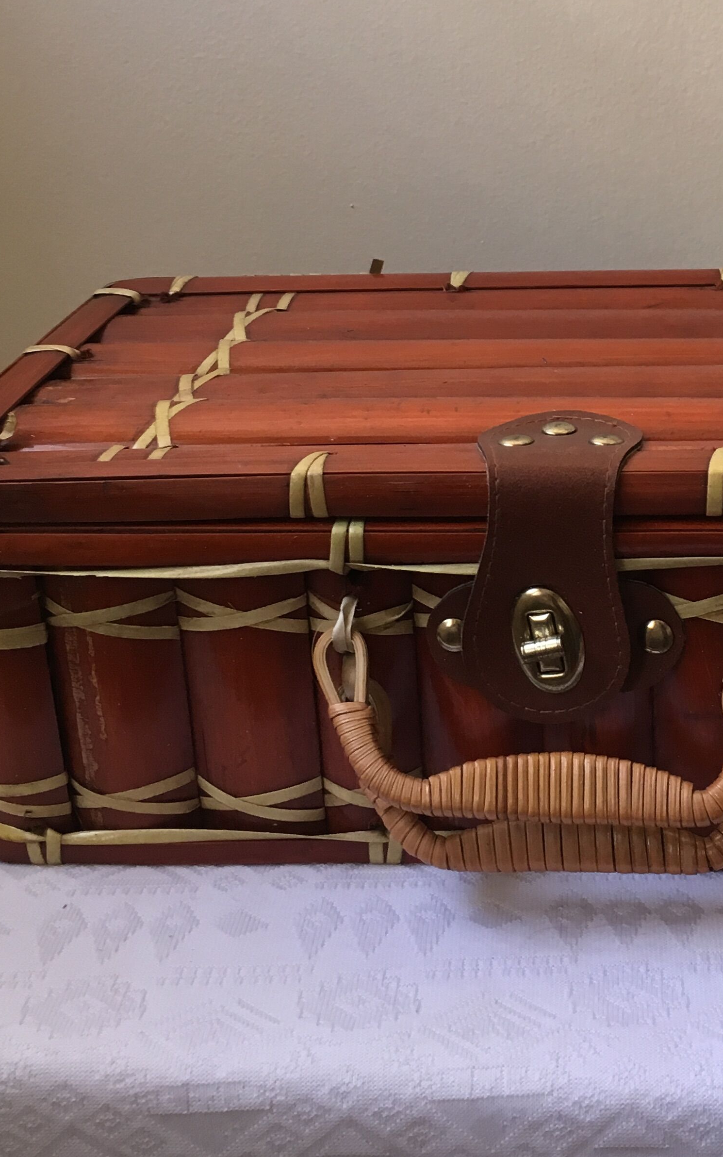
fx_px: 1639
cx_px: 599
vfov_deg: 38.1
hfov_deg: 24.4
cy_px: 323
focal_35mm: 52
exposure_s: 1/33
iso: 80
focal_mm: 4.15
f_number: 2.2
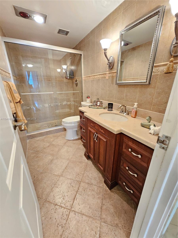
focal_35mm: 13
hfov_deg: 89.9
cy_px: 119
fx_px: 89
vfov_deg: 106.2
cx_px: 89
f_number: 2.2
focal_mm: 1.74
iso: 500
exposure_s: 1/30
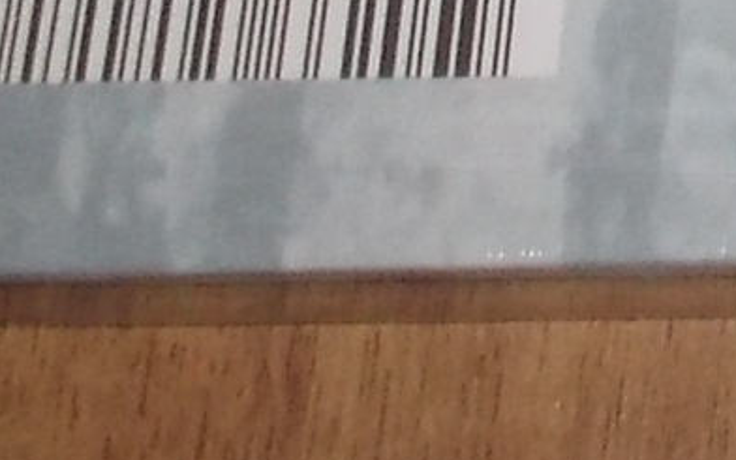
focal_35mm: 178
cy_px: -993
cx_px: 1588
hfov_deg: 10.6
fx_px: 3570
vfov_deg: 6.6
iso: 200
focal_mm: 4.1
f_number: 3.3
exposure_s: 1/30
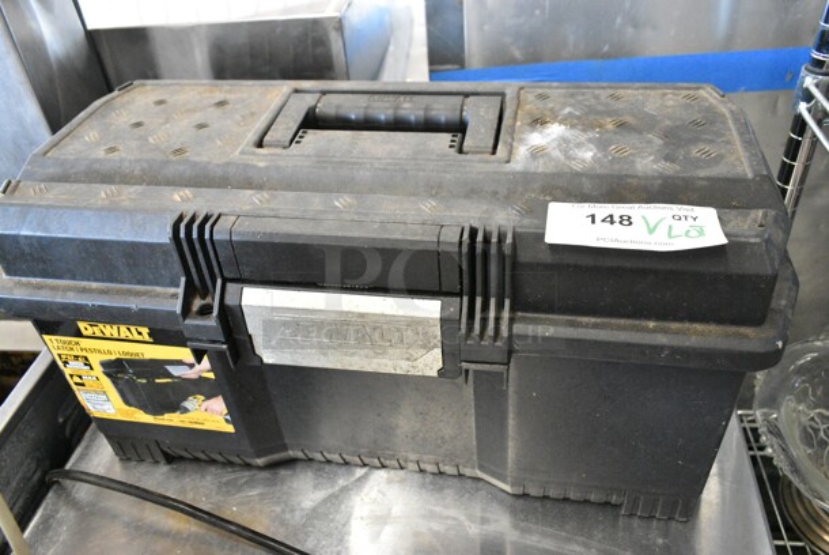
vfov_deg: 43.7
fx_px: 691
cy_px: 278
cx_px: 414
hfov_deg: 61.9
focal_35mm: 30
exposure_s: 1/125
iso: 6400
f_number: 5.6
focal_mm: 20
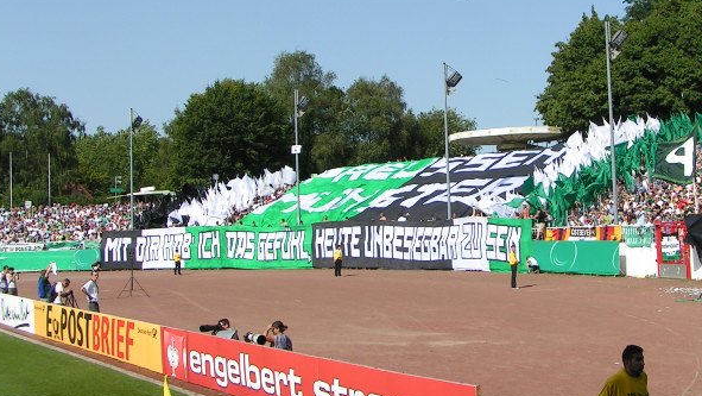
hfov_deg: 37.0
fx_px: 1043
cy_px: 131
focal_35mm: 56
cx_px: 445
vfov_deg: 21.4
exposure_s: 1/500
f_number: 5.6
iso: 50
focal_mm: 5.8
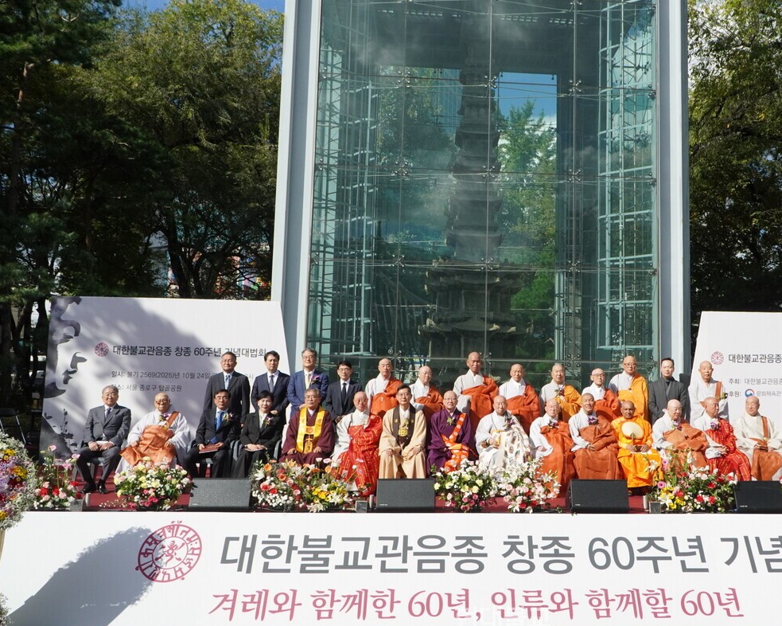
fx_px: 764
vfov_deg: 44.5
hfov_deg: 53.6
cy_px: 301
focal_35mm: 33
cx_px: 491
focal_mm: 18
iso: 800
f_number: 5.6
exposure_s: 1/4000
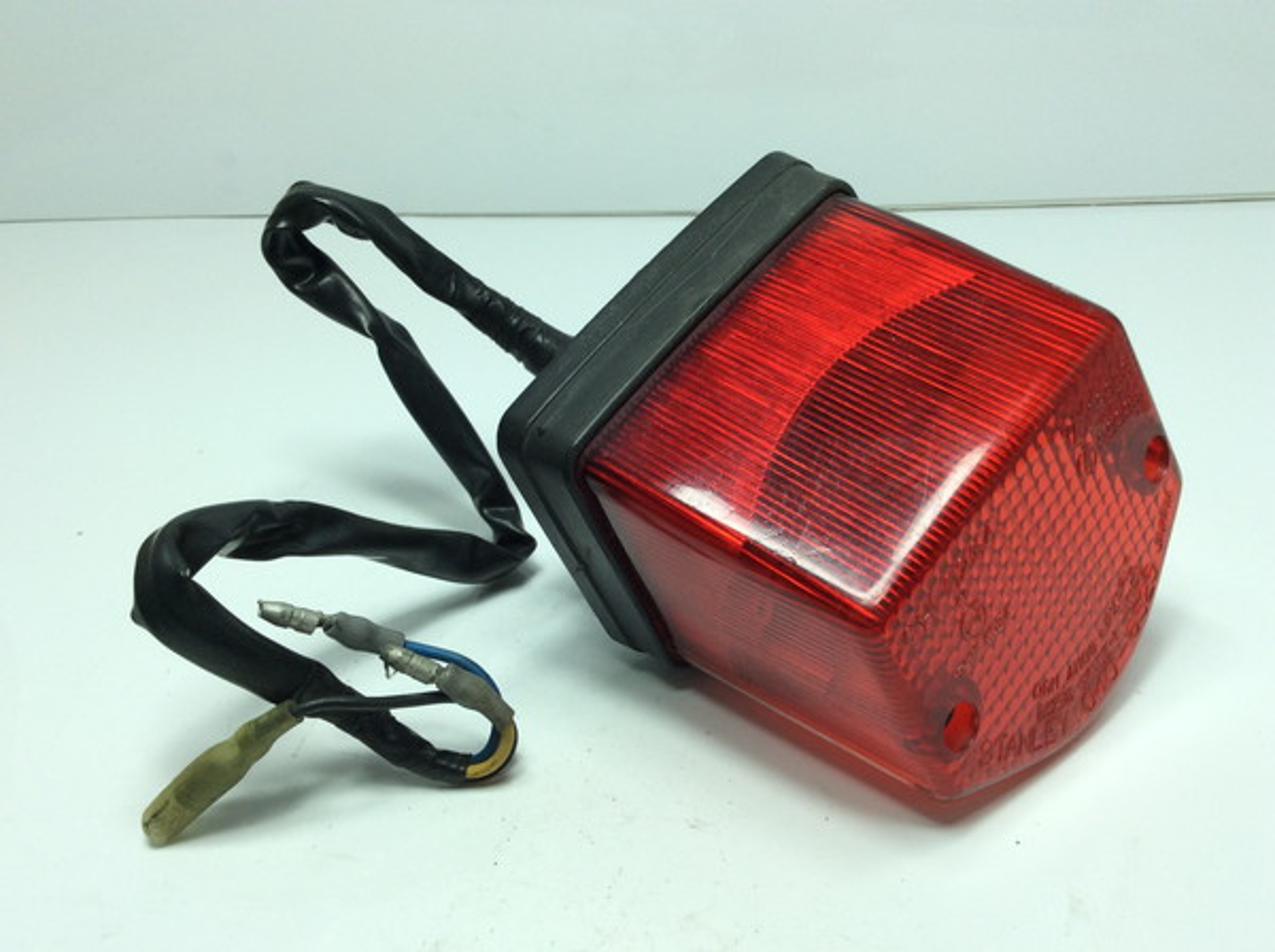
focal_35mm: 32
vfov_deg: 44.0
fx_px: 1177
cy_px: 476
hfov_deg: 56.9
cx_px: 638
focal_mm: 3.3
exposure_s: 1/360
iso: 32
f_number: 2.4
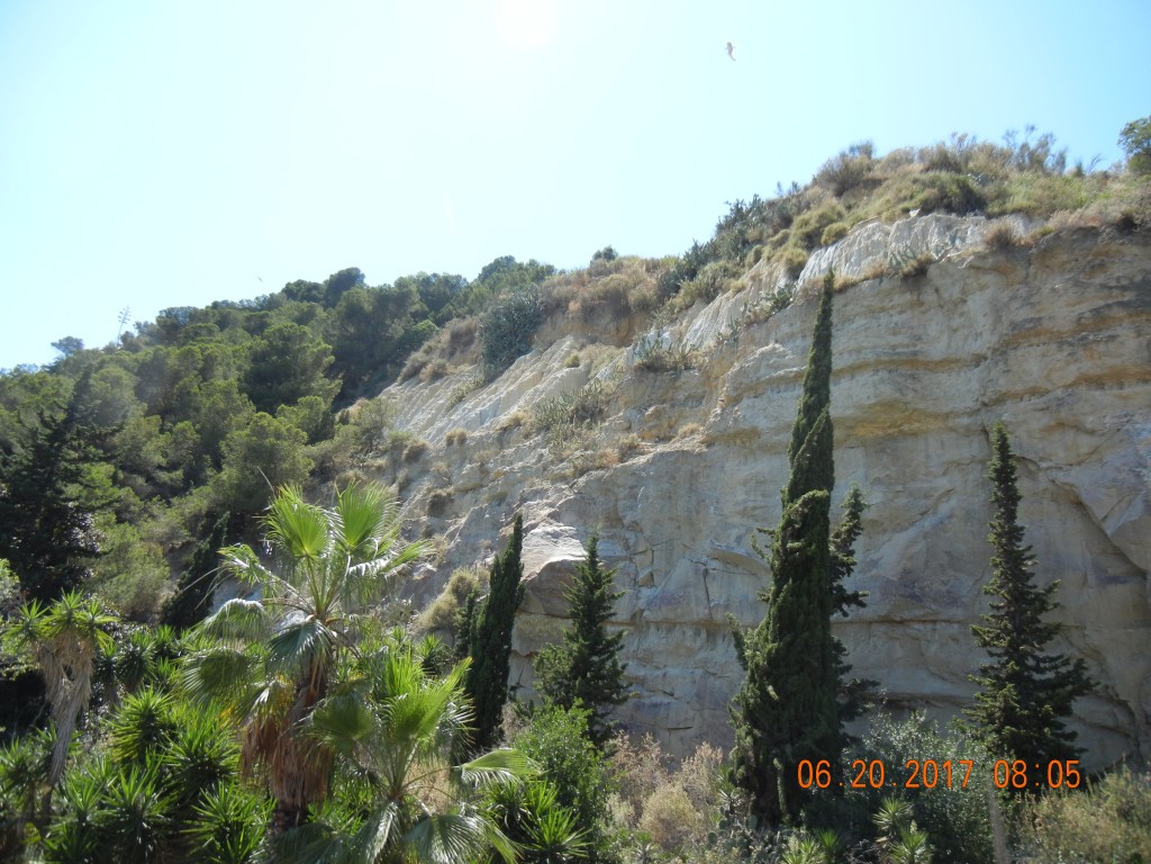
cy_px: 432
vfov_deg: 46.8
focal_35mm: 30
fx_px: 998
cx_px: 576
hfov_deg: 60.0
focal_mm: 5.4
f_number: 3.5
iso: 160
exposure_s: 1/632
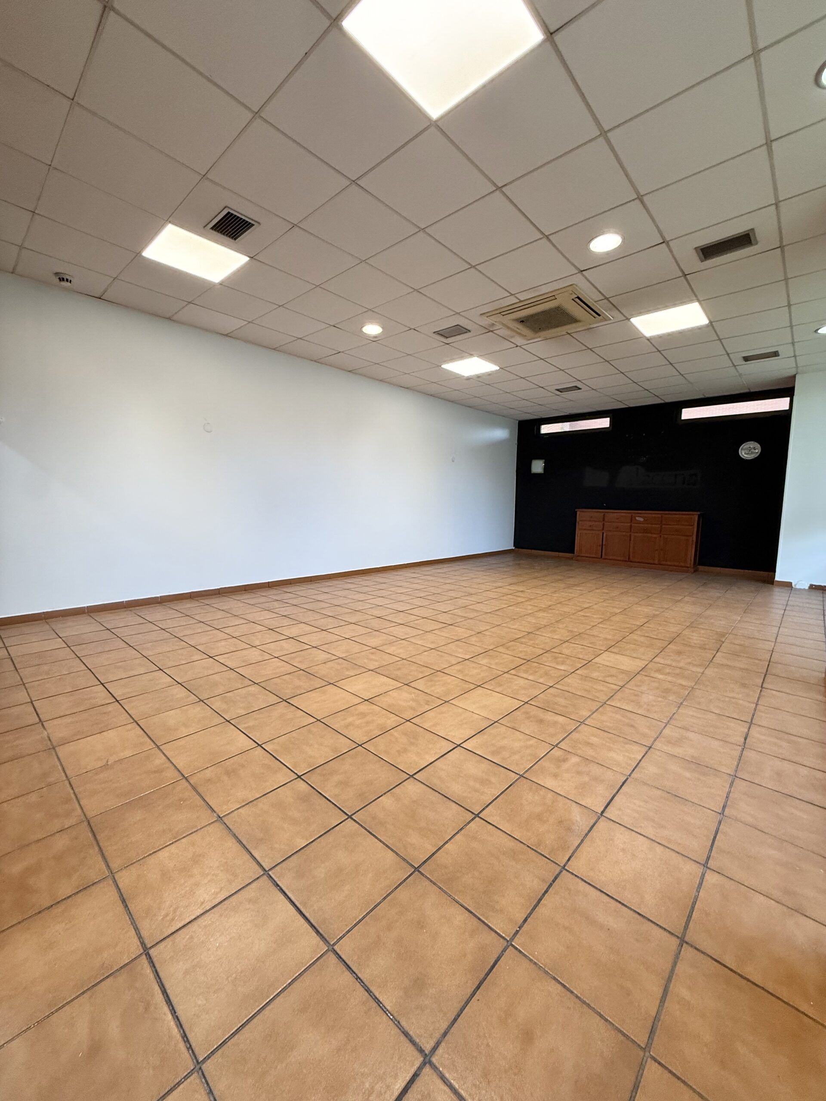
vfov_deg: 102.1
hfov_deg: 85.7
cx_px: 413
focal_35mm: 14
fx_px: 445
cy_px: 550
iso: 200
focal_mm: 2.22
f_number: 2.2
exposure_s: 1/100
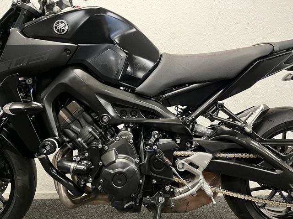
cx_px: 146
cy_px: 110
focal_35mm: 26
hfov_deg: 67.3
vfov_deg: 53.1
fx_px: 220
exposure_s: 1/50
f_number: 1.6
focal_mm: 5.1
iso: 400
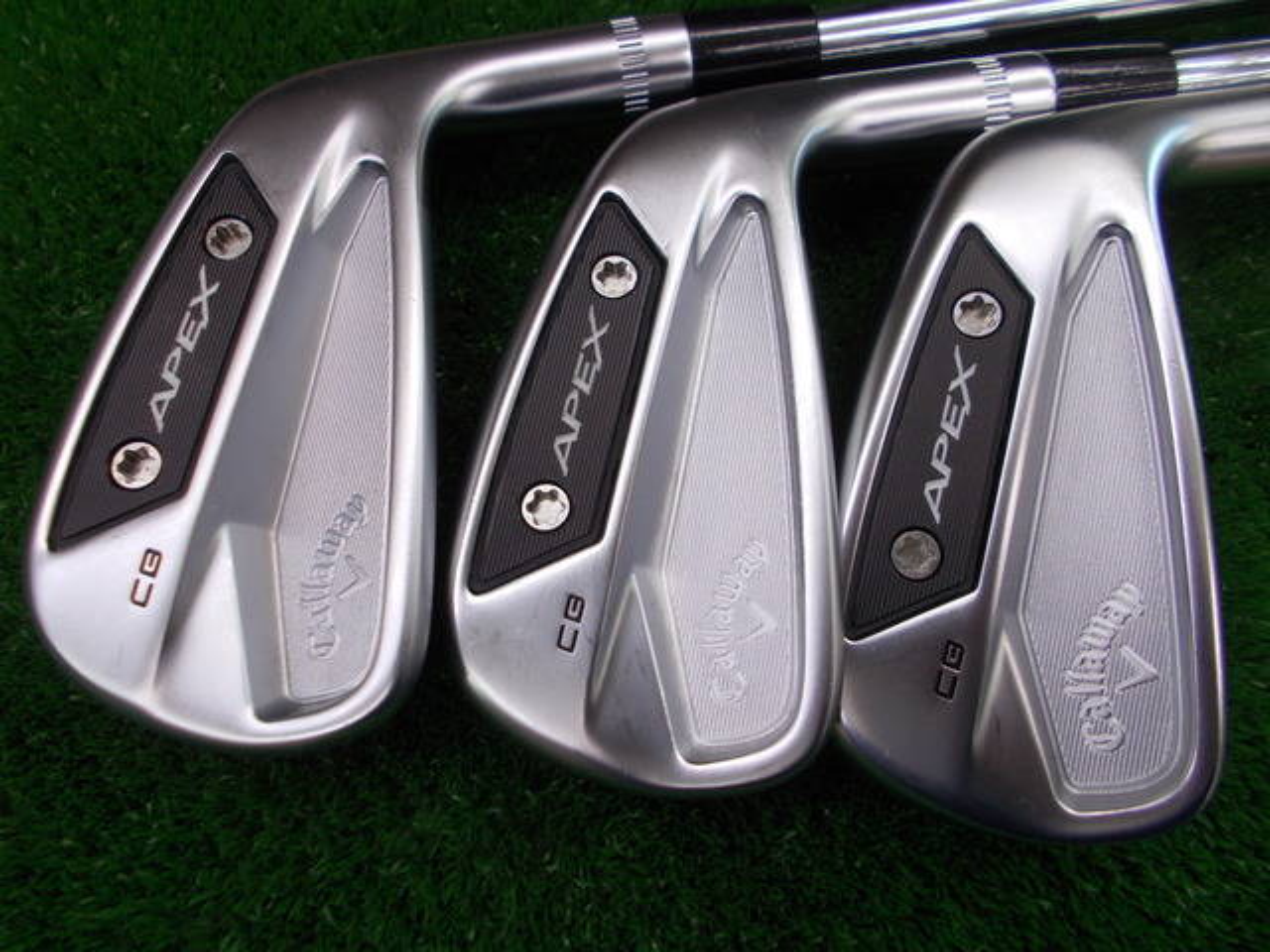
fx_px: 954
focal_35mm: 26
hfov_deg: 67.3
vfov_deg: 53.1
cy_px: 476
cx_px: 635
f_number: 3.2
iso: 80
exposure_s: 1/25
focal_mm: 4.6
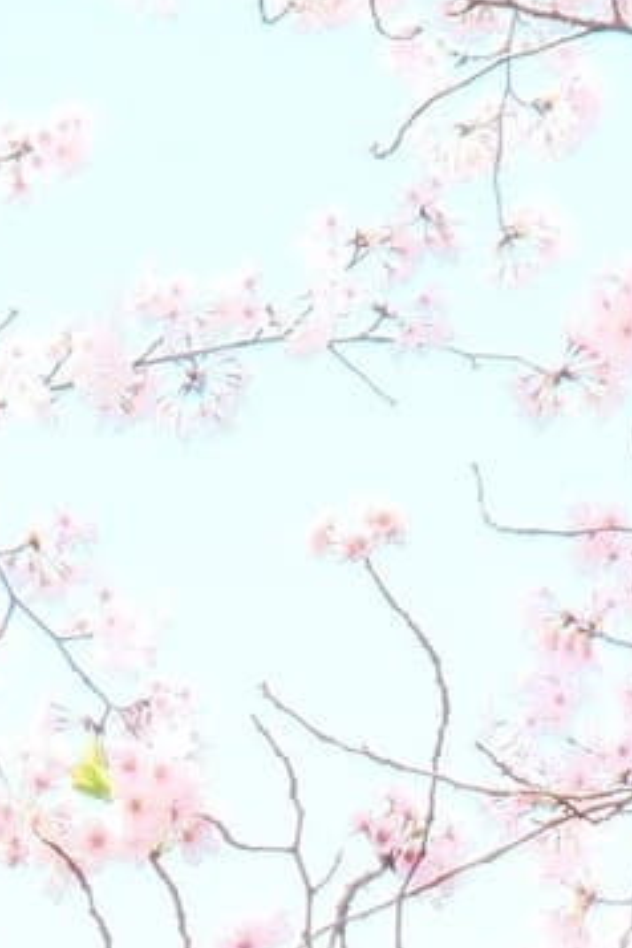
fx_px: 16747
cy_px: 2817
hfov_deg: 2.2
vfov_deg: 3.2
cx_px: 220
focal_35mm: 636
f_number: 7.1
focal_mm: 69.8
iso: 800
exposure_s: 1/250
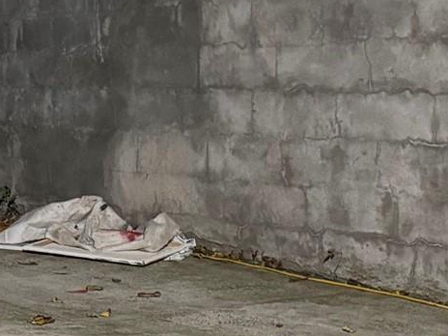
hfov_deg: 14.8
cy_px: 172
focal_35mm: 106
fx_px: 1372
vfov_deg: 14.0
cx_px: -475
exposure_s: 1/30
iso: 800
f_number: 1.78
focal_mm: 6.76
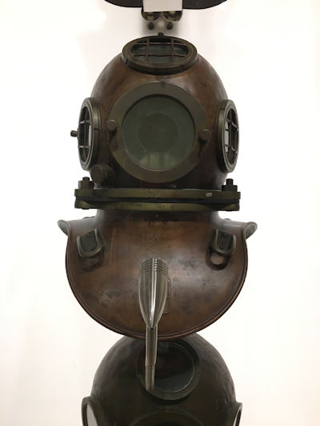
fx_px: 357
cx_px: 160
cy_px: 213
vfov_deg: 61.6
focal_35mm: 29
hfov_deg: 48.2
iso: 50
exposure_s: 1/30
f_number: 2.2
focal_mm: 4.15
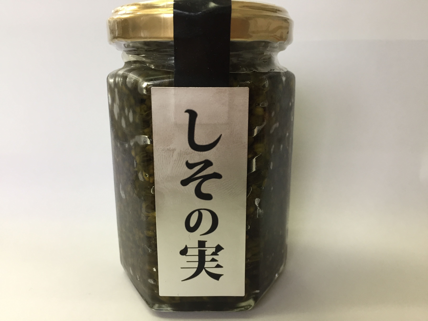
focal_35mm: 29
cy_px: 160
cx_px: 214
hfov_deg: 61.7
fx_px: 359
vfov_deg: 48.2
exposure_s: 1/30
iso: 40
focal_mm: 4.15
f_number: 2.2
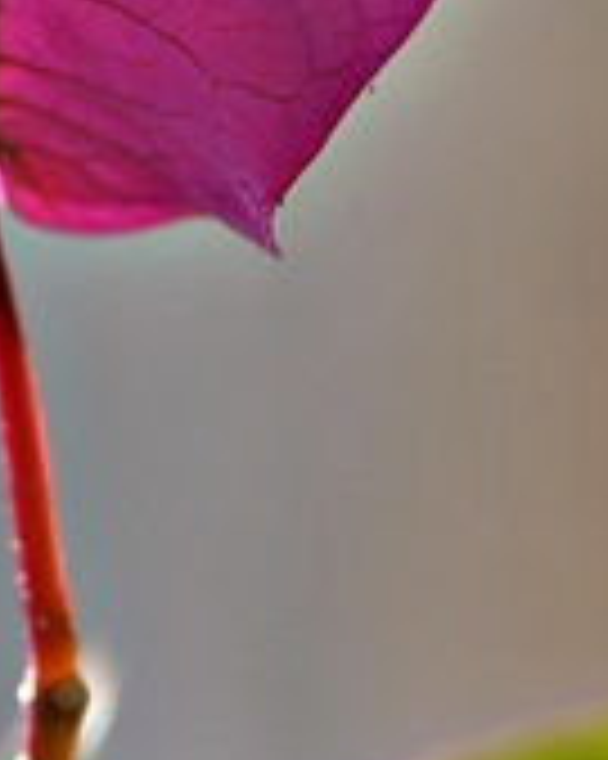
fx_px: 13777
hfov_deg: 2.5
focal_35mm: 612
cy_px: 58
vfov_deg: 3.2
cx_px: -119
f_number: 6.3
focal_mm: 105
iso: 200
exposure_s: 1/640
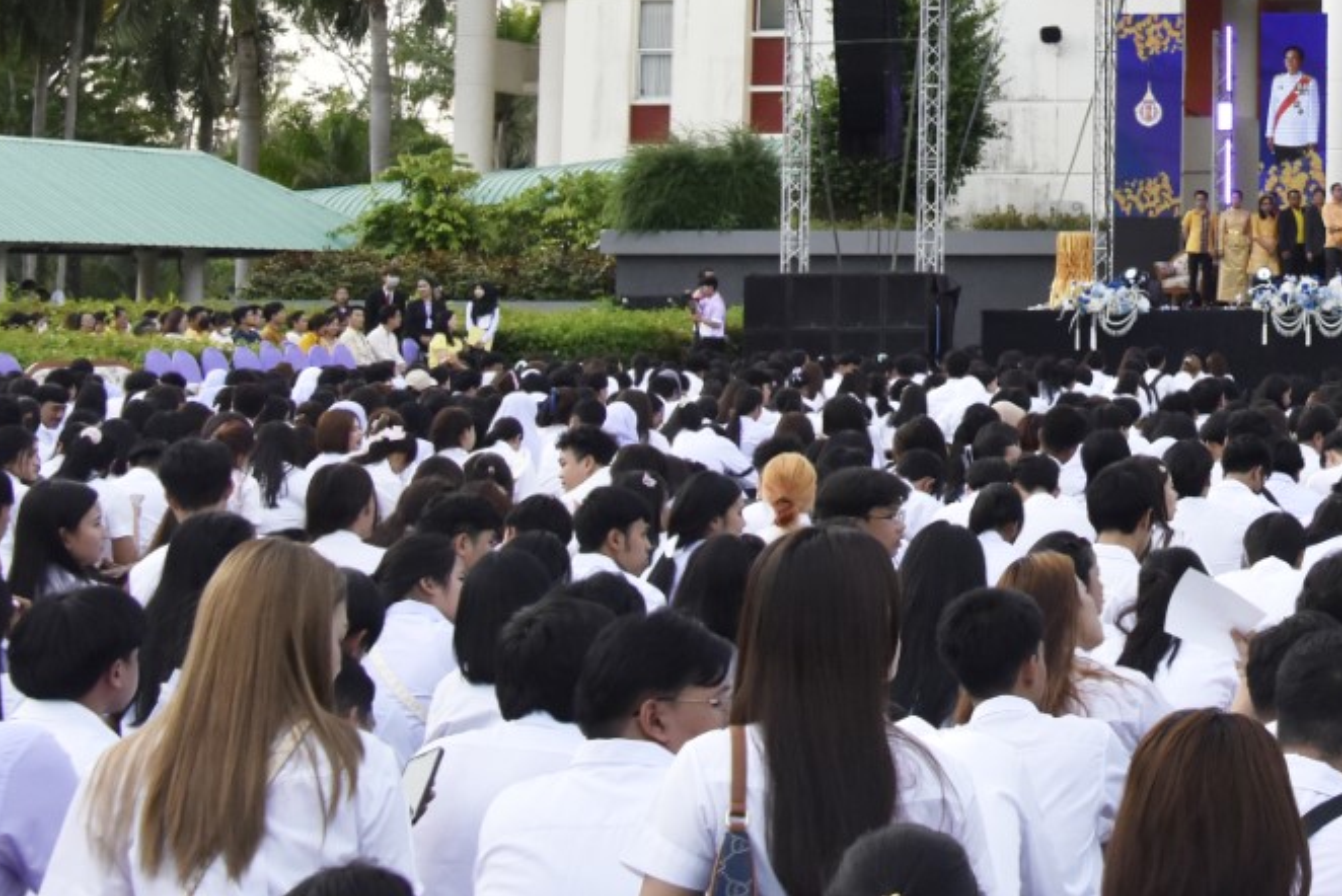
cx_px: 1543
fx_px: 3282
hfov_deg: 21.7
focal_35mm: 88
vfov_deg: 15.2
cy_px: -83
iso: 1600
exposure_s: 1/500
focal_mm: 36
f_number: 11
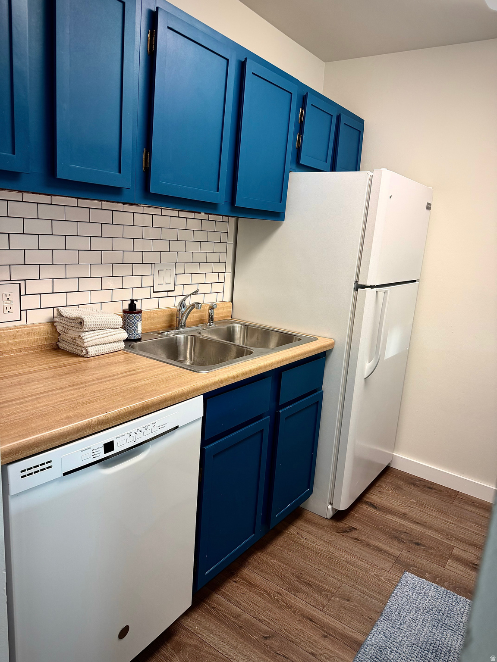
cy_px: 331
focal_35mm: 24
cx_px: 248
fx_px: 459
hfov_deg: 56.8
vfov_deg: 71.6
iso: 160
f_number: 1.78
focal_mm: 6.76
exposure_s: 1/120
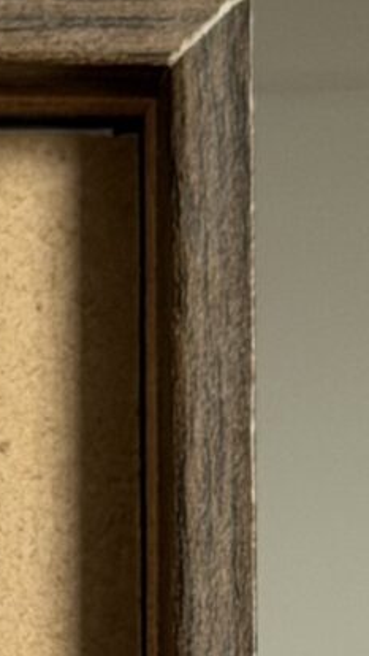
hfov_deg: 3.7
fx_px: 5616
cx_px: -556
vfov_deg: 6.5
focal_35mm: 323
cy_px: 1367
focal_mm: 6.76
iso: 64
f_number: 1.78
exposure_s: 1/121
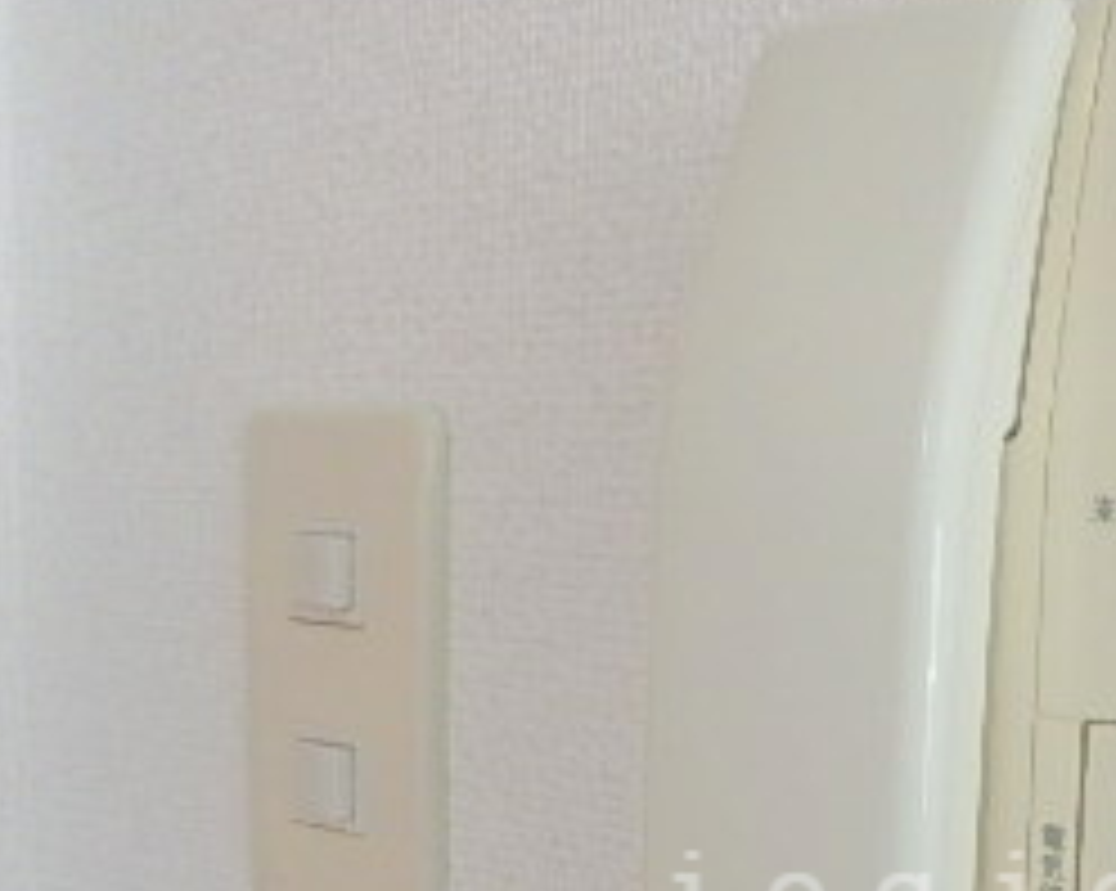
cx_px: 972
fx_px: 1749
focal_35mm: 53
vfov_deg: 26.9
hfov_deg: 33.8
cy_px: 904
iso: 320
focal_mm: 3.7
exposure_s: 1/30
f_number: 3.5
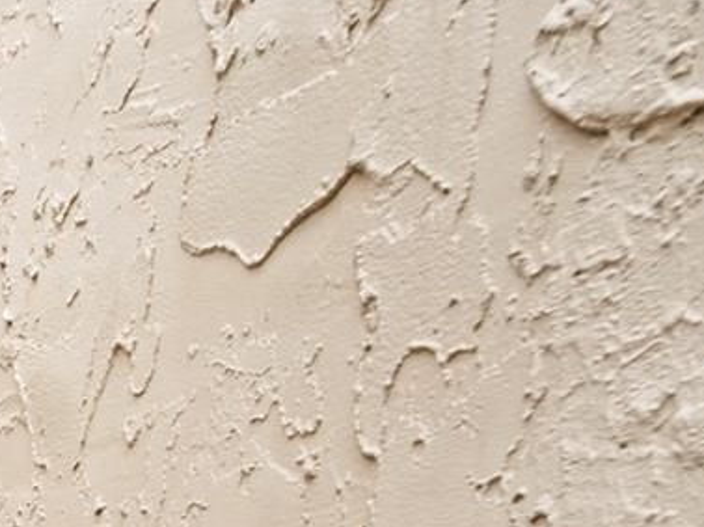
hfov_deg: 19.8
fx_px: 1158
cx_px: -669
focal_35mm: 57
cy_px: 942
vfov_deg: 19.4
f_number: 8
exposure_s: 1/2
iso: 100
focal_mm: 14
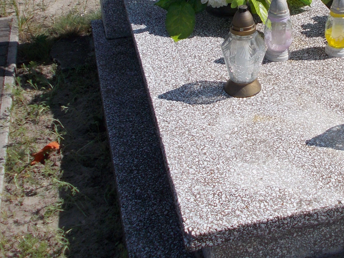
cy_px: 33
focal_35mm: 62
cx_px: 274
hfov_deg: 30.5
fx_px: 616
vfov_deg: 23.1
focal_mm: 4.6
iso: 80
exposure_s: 1/250
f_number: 8
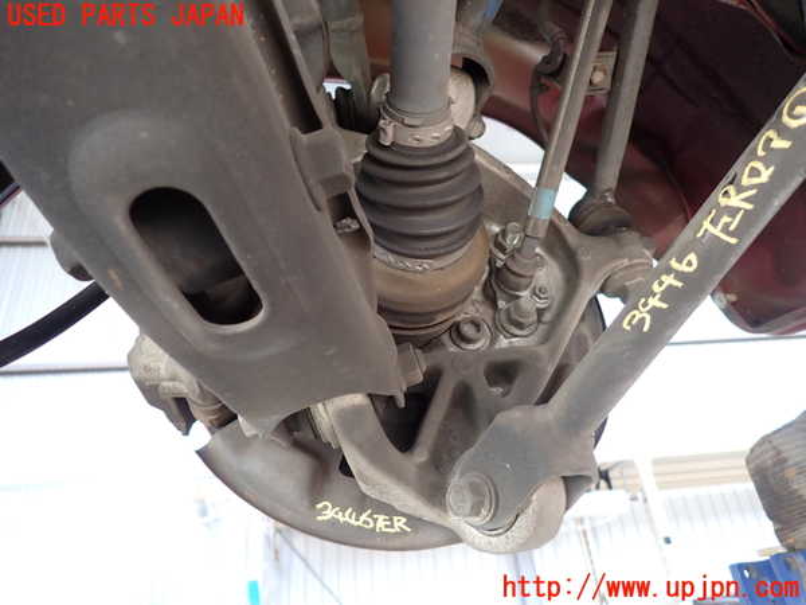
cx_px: 403
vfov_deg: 54.9
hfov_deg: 69.4
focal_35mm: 25
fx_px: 582
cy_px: 302
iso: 160
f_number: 2
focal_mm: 4.5
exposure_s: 1/60
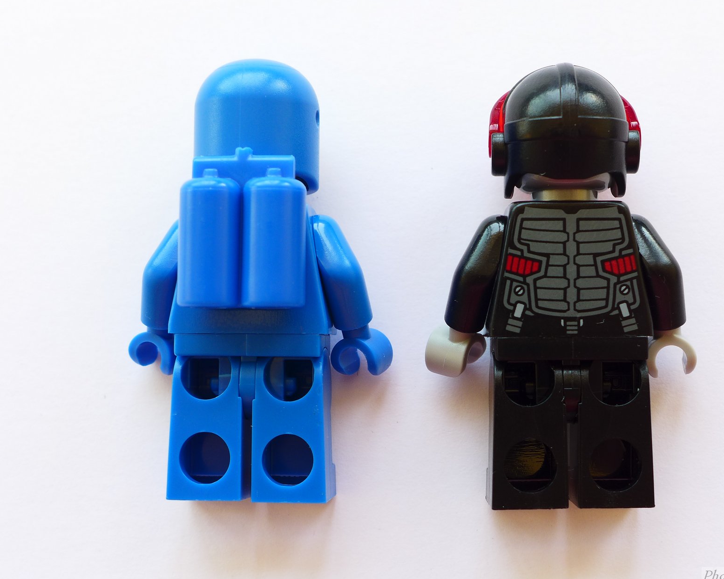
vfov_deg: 26.7
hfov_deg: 33.0
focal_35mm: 57
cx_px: 421
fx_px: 1221
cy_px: 291
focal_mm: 9.8
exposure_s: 1/25
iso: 80
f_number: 3.5
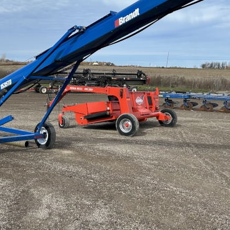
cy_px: 77
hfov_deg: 33.9
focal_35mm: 50
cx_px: 89
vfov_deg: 33.7
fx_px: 376
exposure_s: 1/5076
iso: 50
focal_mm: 5.7
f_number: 1.5
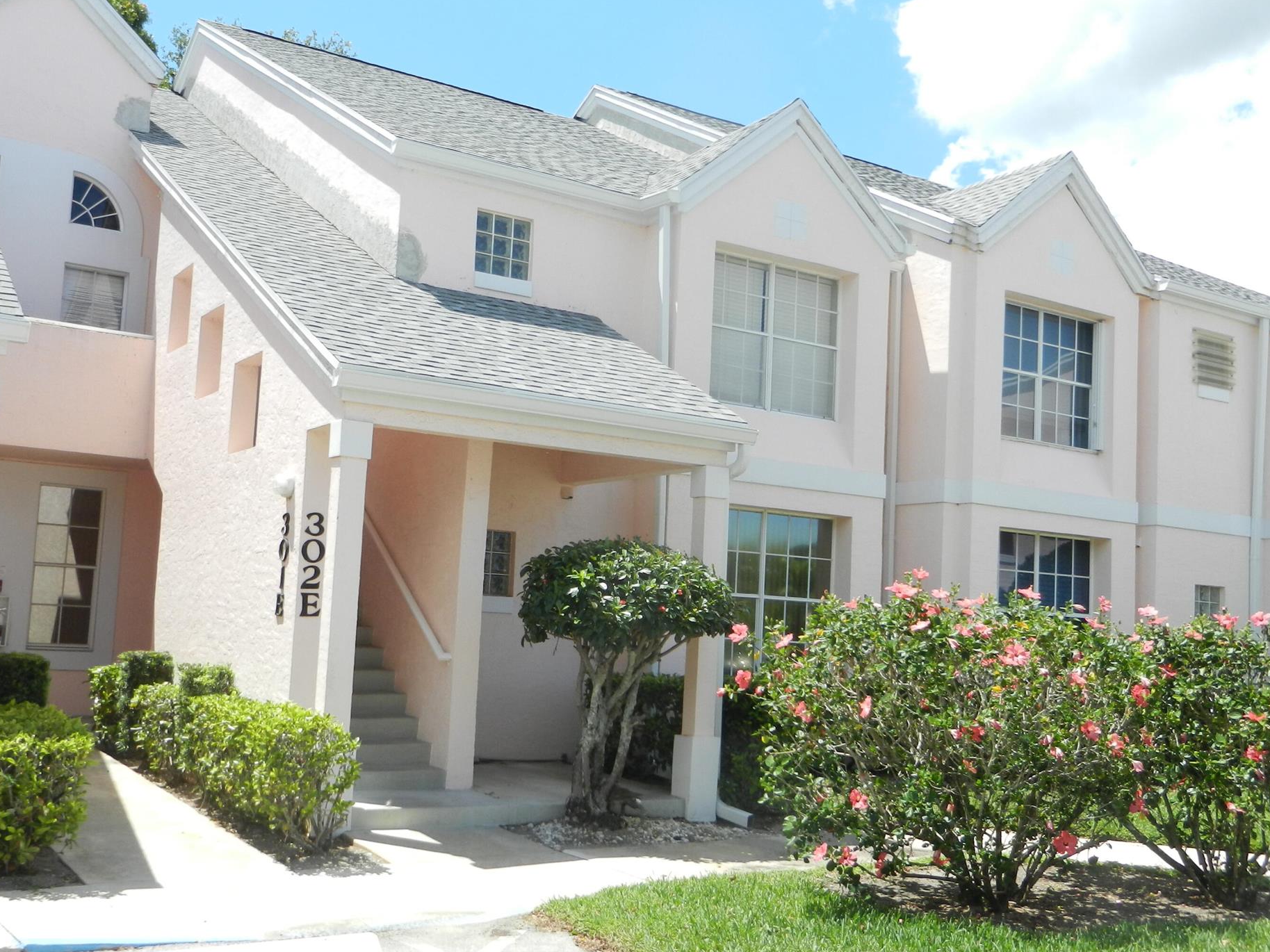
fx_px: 1357
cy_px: 496
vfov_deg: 38.7
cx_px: 651
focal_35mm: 37
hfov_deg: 50.1
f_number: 3.8
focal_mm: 5.9
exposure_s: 1/800
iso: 160
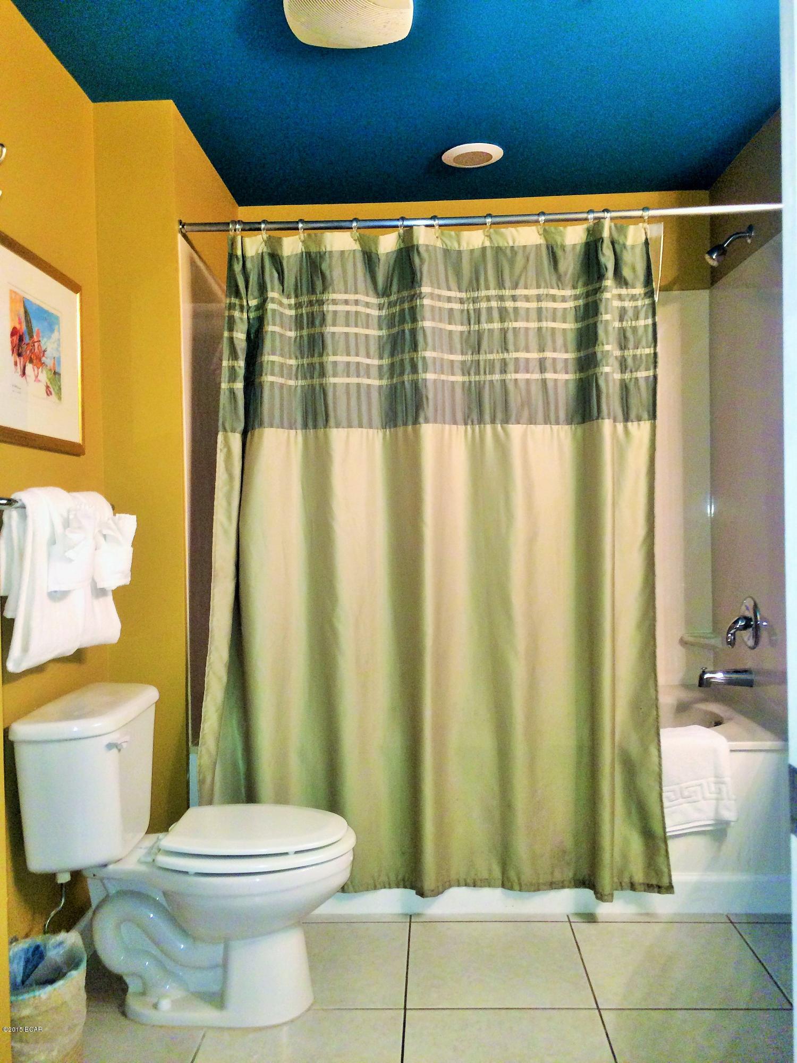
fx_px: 890
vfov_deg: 61.7
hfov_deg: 48.2
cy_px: 532
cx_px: 398
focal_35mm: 29
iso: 200
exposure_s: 1/16
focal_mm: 4.15
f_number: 2.2
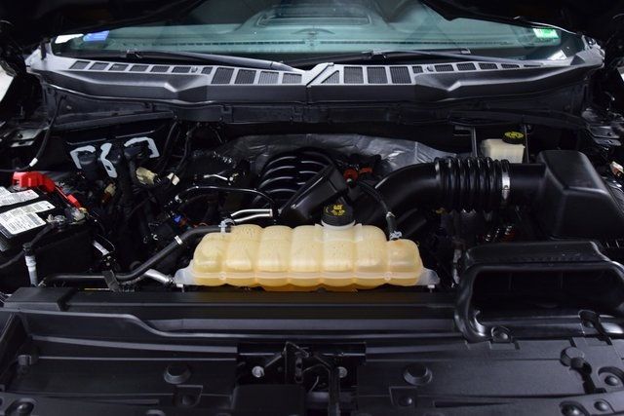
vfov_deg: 36.9
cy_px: 208
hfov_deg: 53.1
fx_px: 624
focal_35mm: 36
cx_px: 312
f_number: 4
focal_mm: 24
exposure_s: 1/60
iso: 1600
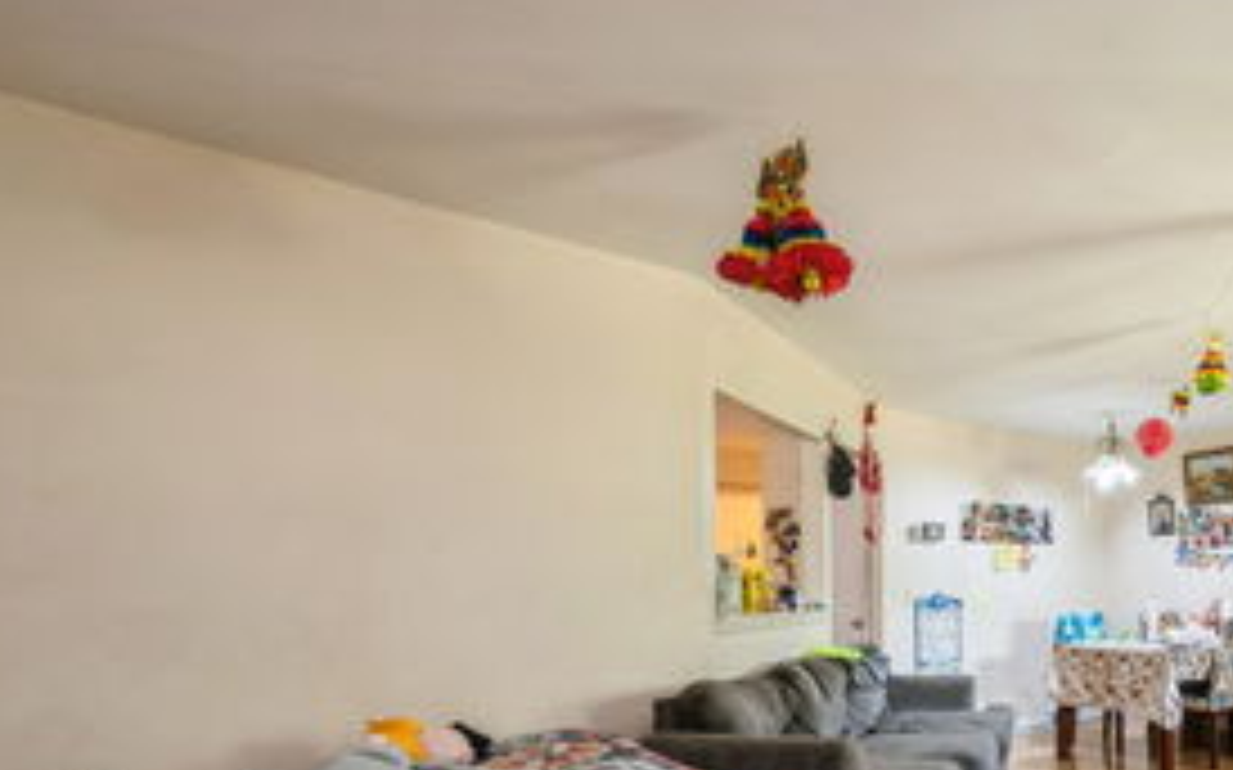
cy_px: 590
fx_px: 840
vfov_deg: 47.2
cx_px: 1030
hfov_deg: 64.4
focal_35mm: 25
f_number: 9
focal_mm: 14
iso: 200
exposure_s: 1/3
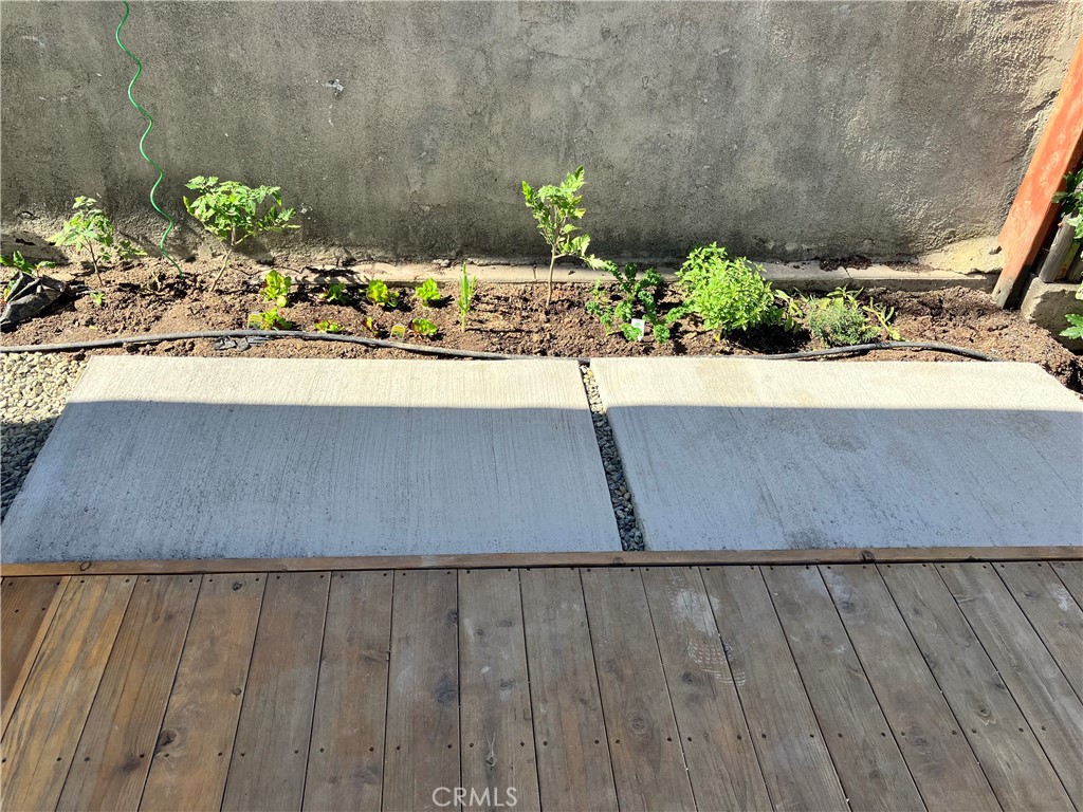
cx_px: 542
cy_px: 406
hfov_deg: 63.4
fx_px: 876
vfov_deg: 49.7
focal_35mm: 28
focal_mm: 3.99
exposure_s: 1/639
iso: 32
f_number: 1.8
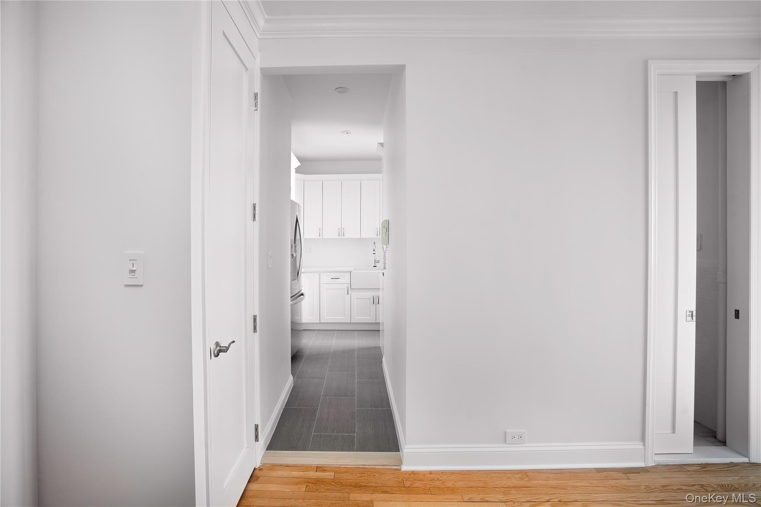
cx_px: 380
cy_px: 254
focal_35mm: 16
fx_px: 338
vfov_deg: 73.7
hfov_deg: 96.7
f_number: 8
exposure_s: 2
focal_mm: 16
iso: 320
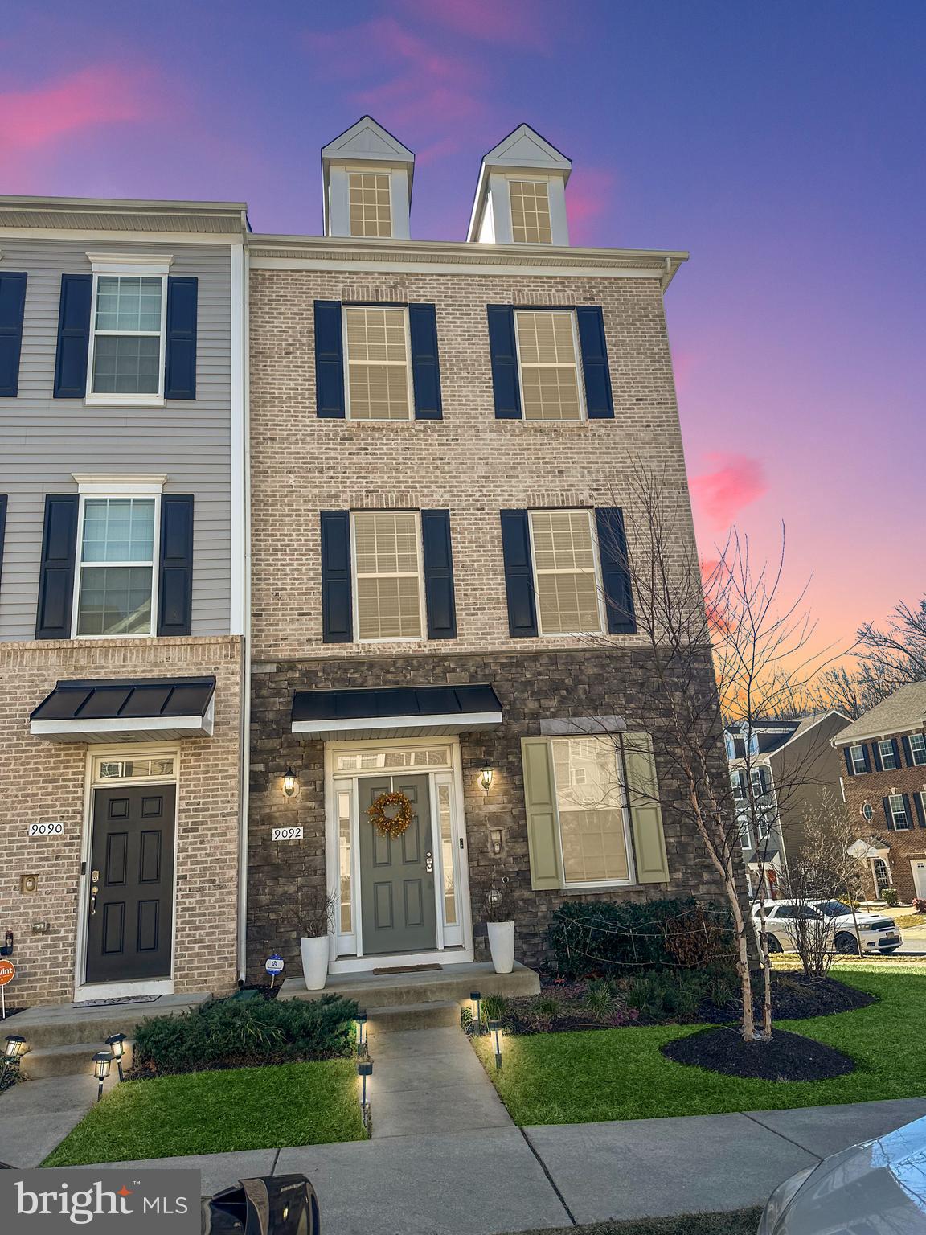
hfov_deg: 56.8
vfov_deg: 71.6
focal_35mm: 24
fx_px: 856
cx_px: 463
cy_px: 618
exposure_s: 1/2660
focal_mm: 6.86
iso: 80
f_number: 1.78
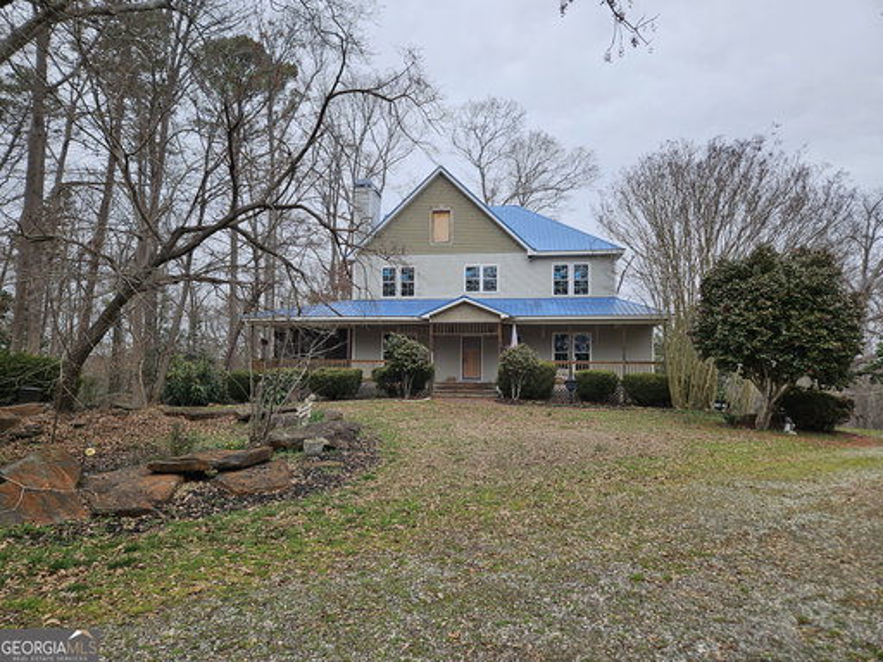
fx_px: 587
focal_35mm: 23
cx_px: 442
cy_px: 331
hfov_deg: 73.9
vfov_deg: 58.9
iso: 25
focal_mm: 5.4
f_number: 1.8
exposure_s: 1/1399
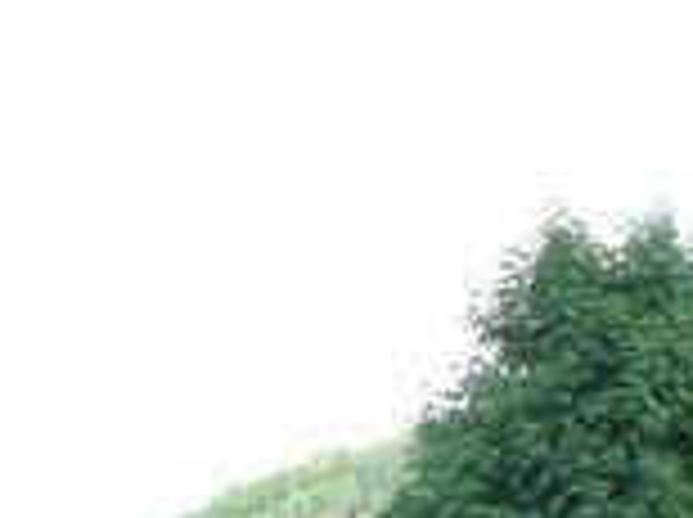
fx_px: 1999
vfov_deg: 14.0
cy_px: 730
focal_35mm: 100
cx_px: 824
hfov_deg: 18.7
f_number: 4
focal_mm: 5.2
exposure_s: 1/250
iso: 160
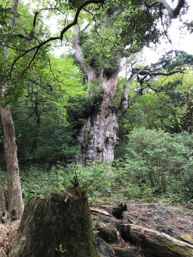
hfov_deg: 49.7
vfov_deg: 63.4
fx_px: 208
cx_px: 96
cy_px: 128
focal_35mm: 28
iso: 25
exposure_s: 1/120
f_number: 1.8
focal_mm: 3.99
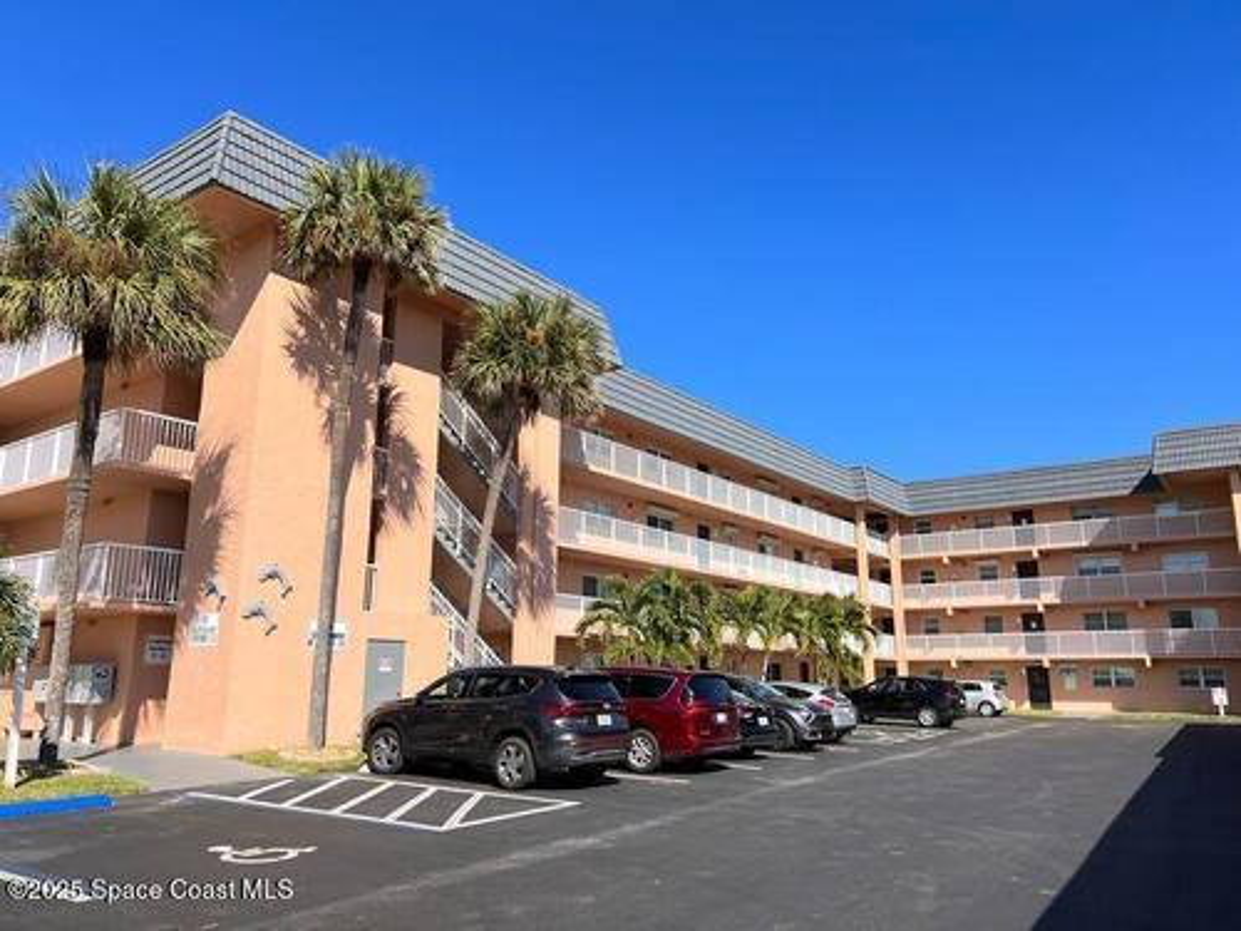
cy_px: 466
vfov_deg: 53.1
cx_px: 620
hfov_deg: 67.3
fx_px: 932
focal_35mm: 26
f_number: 1.5
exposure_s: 1/3571
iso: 50
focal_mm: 5.7
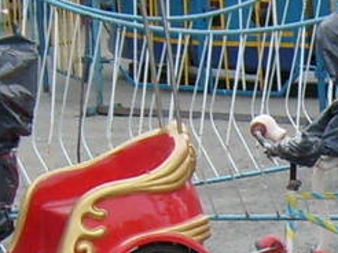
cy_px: 322
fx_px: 2224
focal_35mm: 228
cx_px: 434
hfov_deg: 8.6
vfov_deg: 6.5
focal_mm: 5.8
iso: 80
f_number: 2.8
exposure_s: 1/90
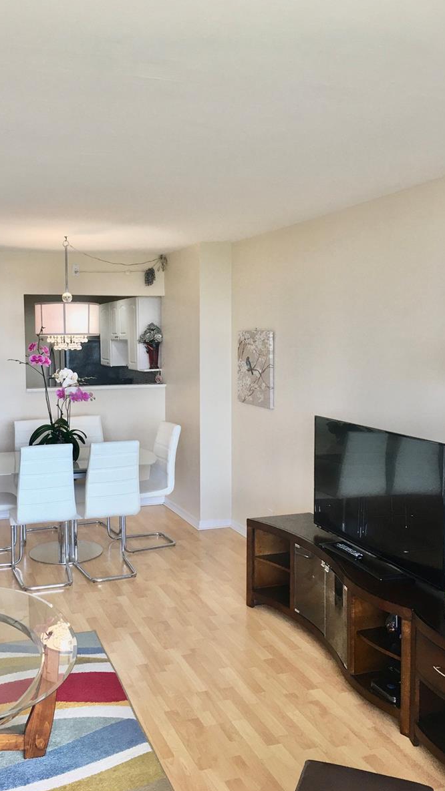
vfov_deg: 61.0
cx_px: 156
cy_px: 396
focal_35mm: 32
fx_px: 672
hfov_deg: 36.4
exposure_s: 1/40
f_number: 2.2
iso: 25
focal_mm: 4.15
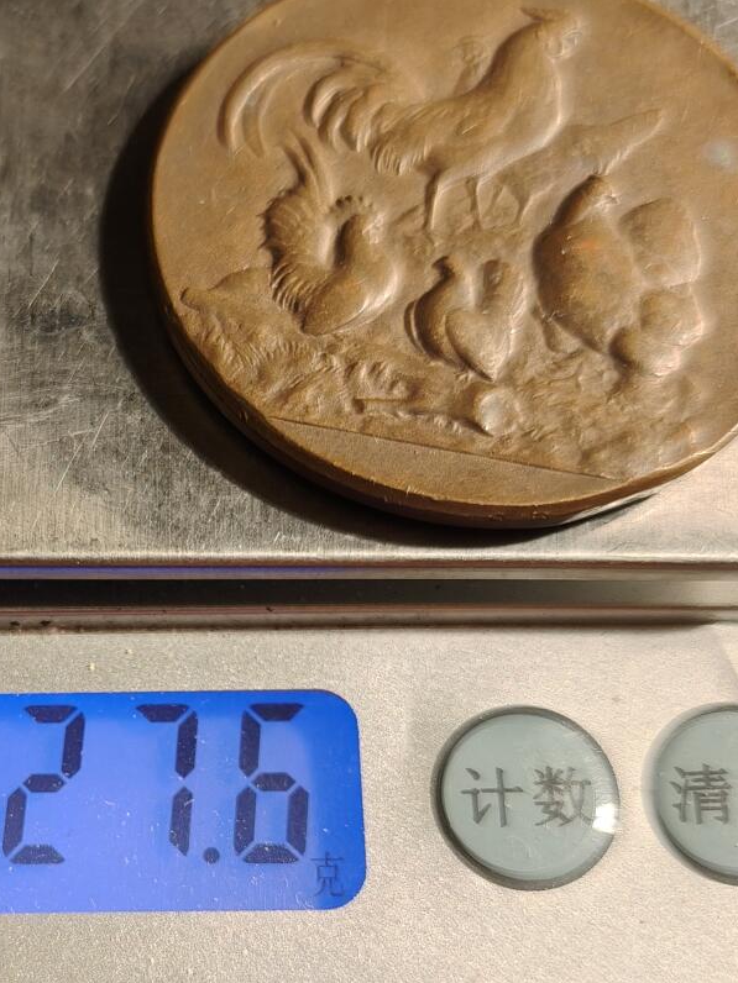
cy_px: 674
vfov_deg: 36.4
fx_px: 1478
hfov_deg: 27.3
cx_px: 111
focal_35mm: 52
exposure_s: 1/200
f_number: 1.6
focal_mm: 6.06
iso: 250
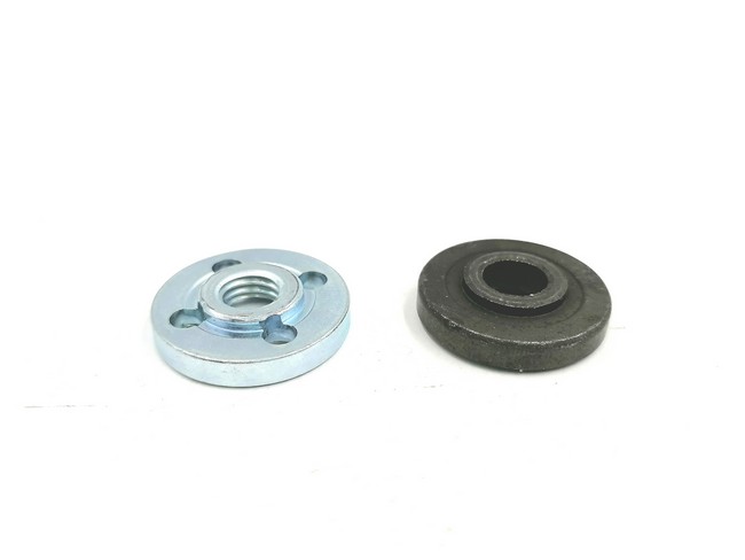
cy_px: 280
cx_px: 372
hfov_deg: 58.3
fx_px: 667
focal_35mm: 31
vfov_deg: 45.5
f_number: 1.8
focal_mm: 5.3
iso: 50
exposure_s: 1/198
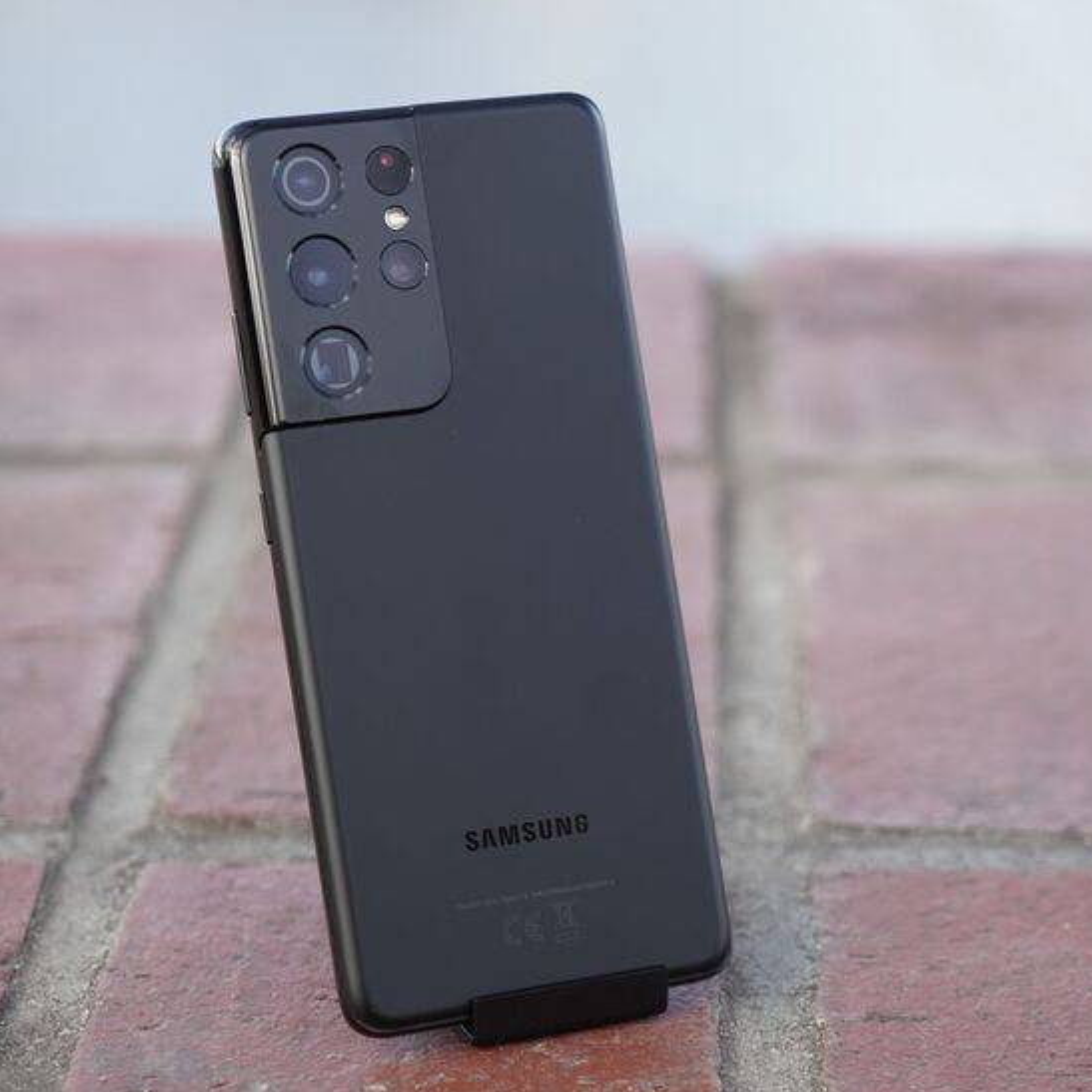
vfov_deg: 19.3
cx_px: 441
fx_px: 3212
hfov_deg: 19.3
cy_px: 547
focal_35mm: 90
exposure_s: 1/125
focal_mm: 70
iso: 125
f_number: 4
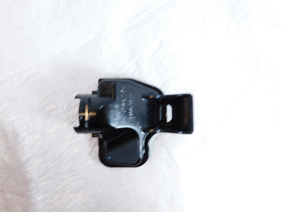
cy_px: 106
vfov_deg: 58.9
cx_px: 142
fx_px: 188
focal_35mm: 23
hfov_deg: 73.9
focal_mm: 4
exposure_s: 1/30
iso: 180
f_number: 3
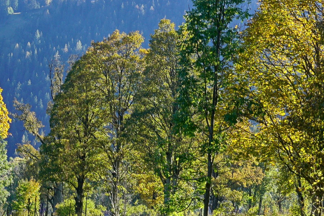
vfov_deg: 9.5
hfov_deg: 14.1
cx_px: 116
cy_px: 119
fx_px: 1306
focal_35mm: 145
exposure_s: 1/40
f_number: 14
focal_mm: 41
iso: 200
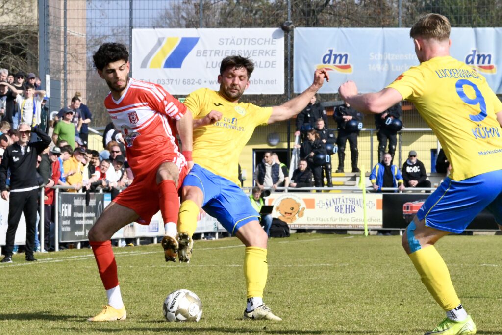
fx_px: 3626
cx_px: 251
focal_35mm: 260
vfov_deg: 5.3
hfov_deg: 7.9
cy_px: 168
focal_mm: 260
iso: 8000
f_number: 25
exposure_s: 1/1600
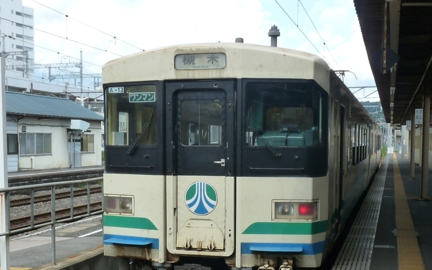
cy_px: 177
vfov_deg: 27.8
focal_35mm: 46
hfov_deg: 43.5
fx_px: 541
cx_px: 217
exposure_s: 1/200
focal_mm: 4.8
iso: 160
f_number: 5
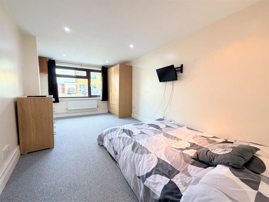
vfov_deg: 85.7
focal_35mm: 14
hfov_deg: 102.1
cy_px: 101
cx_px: 134
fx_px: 109
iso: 200
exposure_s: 1/50
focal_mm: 2.22
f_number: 2.2
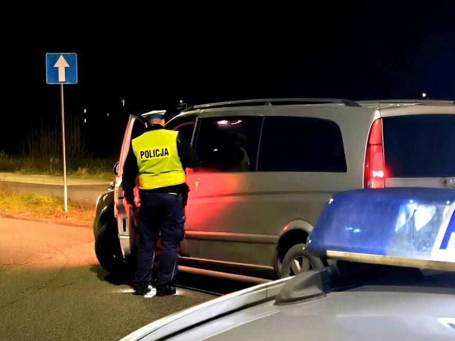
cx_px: 228
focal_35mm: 100
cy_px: 170
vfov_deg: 14.8
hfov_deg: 19.6
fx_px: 1314
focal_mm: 7.1
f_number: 1.9
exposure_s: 1/20
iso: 5000
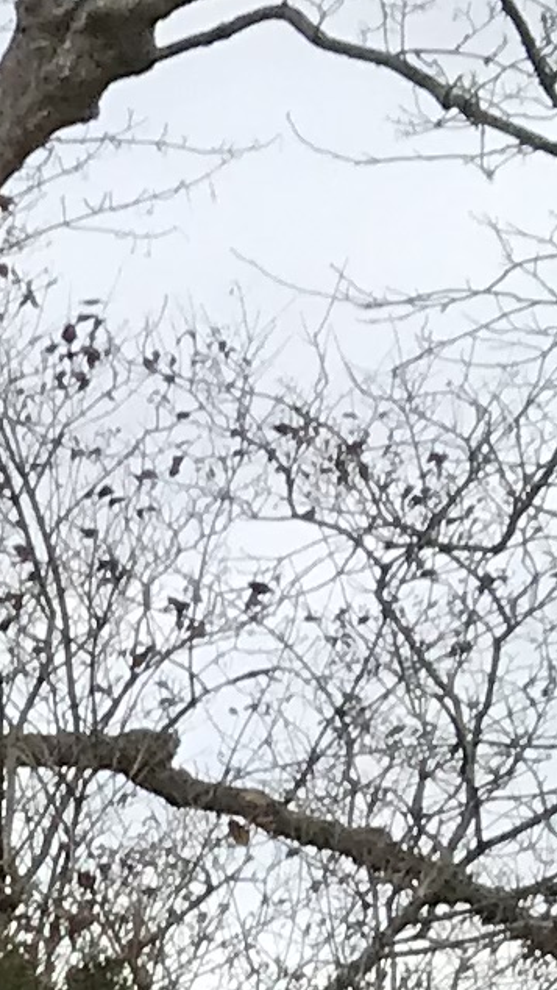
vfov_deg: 10.6
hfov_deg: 5.1
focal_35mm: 194
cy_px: 1621
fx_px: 5090
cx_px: -2173
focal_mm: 3.99
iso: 20
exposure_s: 1/748
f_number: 1.8
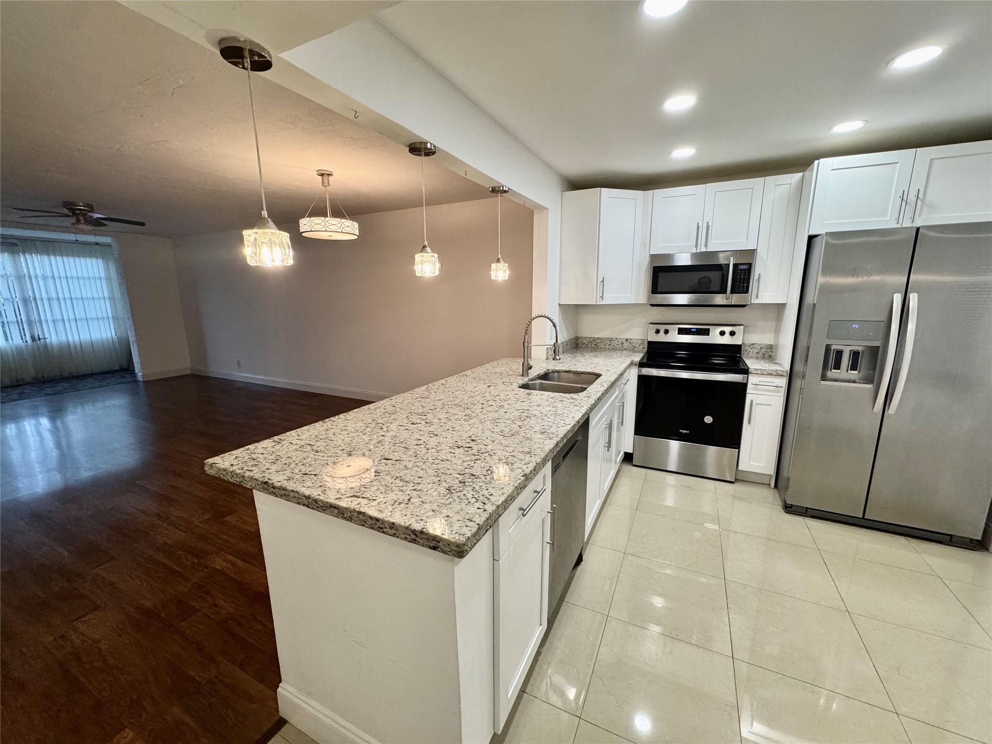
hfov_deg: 102.1
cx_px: 496
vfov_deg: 85.7
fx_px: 401
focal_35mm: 14
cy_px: 372
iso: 200
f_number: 2.2
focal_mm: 2.22
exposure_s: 1/120
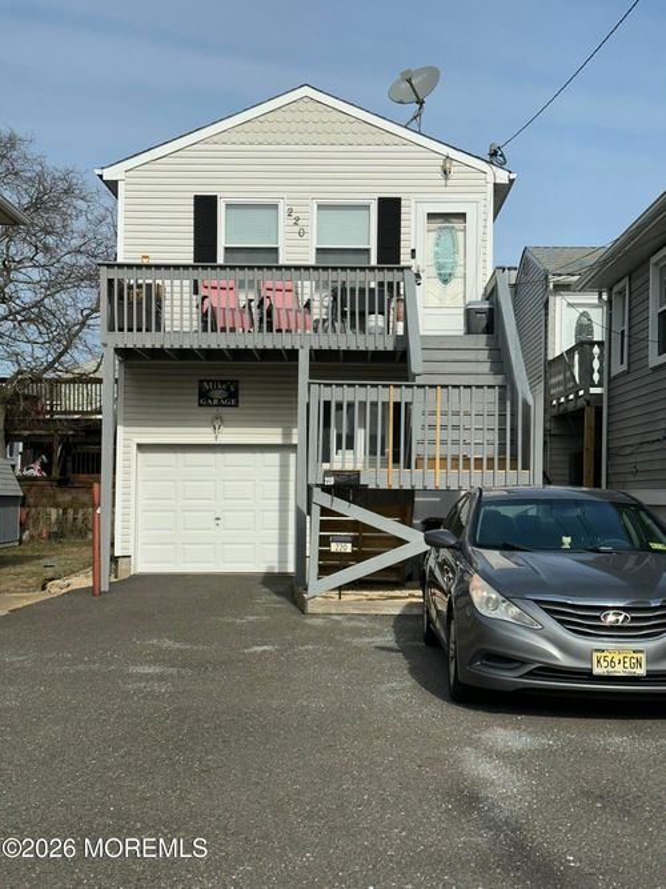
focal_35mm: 48
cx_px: 333
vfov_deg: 39.7
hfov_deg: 30.3
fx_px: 1232
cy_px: 444
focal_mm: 6.86
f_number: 1.78
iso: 64
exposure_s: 1/6623
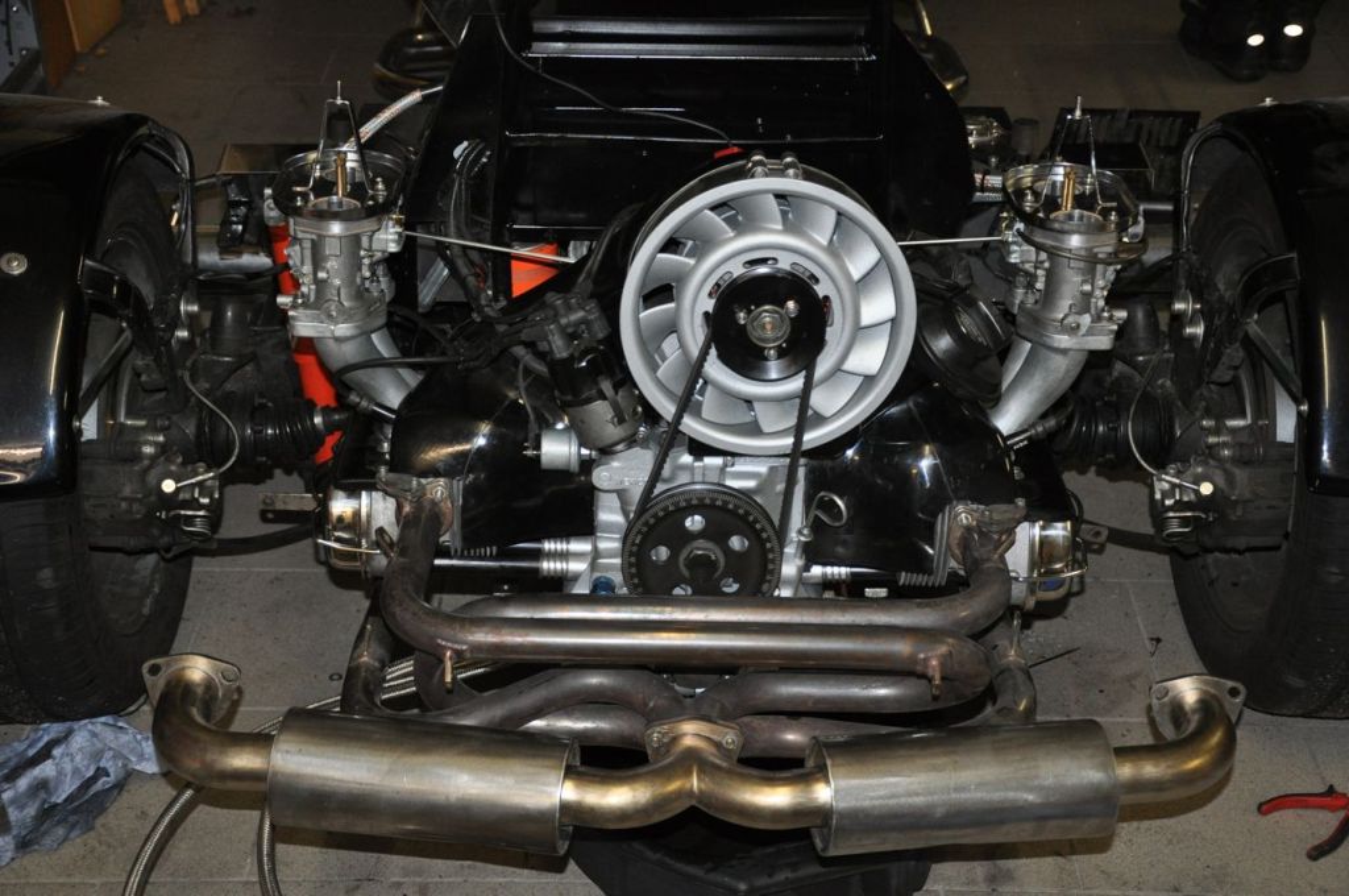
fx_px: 2133
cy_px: 448
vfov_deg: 23.7
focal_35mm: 57
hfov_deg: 35.1
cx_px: 674
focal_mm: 38
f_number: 4.5
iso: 800
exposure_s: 1/60
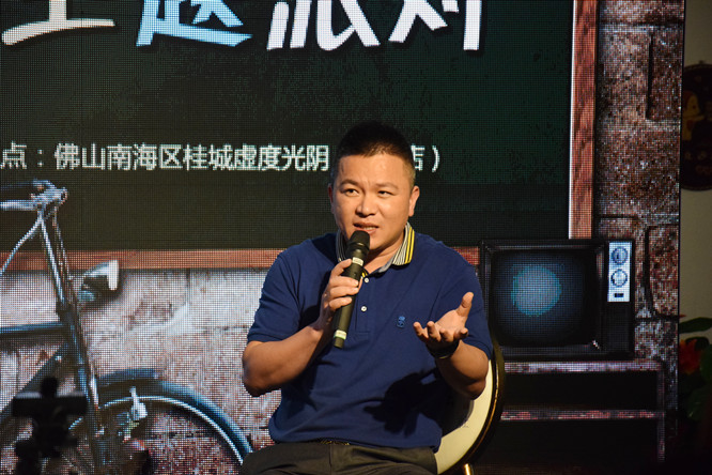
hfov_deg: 9.8
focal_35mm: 210
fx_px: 4153
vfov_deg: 6.5
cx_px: 356
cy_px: 238
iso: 3200
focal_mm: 140
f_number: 5.6
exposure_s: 1/125
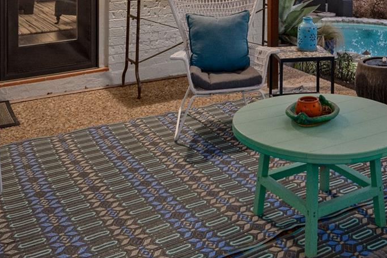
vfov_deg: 24.0
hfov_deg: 38.6
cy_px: -77
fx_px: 532
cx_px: 304
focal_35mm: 50
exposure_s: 1/40
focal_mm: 16.5
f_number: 8
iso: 800
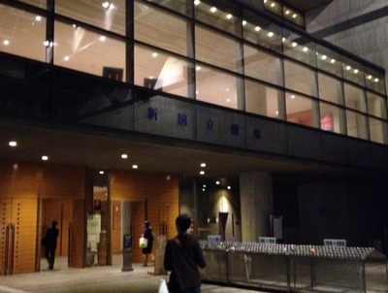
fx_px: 393
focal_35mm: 35
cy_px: 146
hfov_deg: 52.5
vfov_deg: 40.9
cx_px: 194
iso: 800
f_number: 2.4
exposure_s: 1/15
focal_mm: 4.28
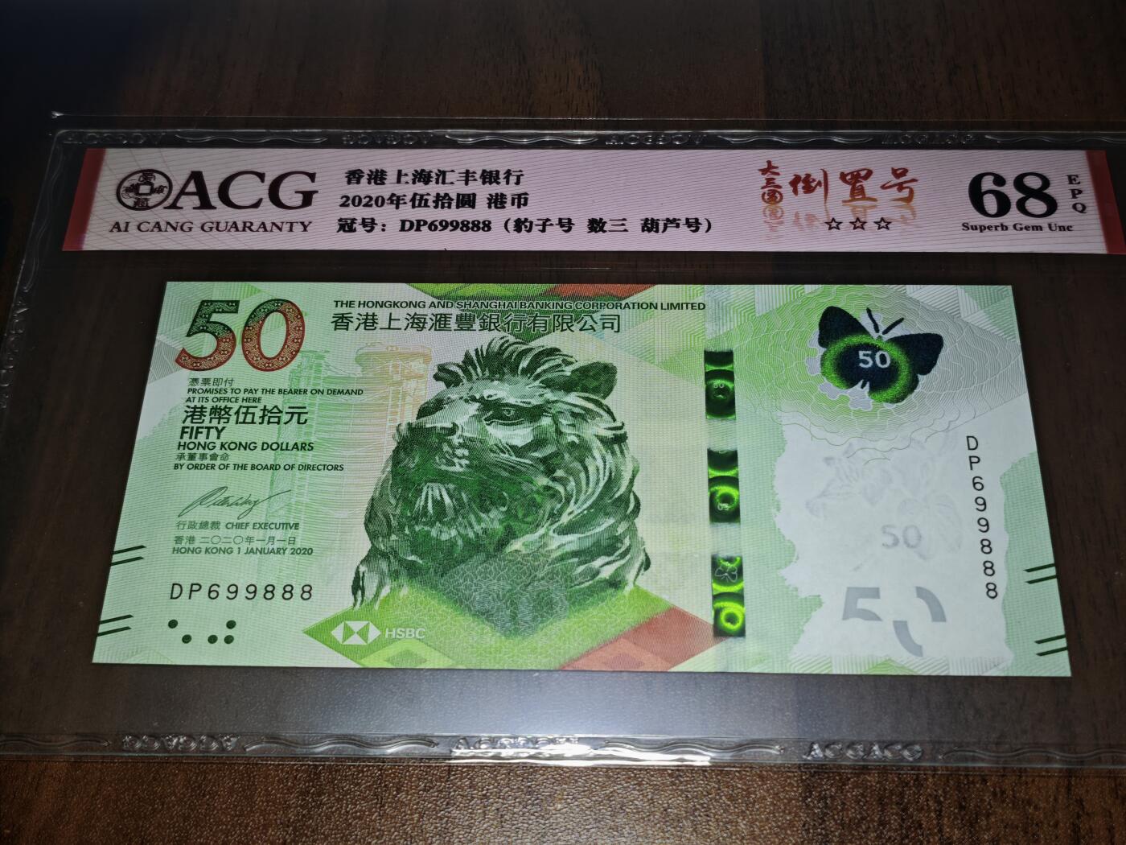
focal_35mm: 50
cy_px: 422
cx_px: 563
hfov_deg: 38.2
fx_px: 1626
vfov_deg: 29.1
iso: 125
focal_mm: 5.85
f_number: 1.63
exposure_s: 1/100
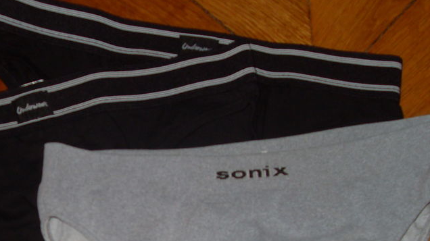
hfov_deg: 34.7
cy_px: 234
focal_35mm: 60
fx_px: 684
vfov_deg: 19.5
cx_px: 151
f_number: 2.8
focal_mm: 6.3
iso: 100
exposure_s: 1/45
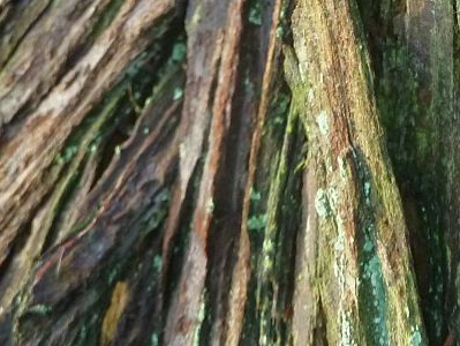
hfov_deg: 13.6
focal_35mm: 141
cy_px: -95
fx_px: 1875
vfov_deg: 10.3
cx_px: 555
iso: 250
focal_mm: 9.1
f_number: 3.9
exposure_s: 1/30
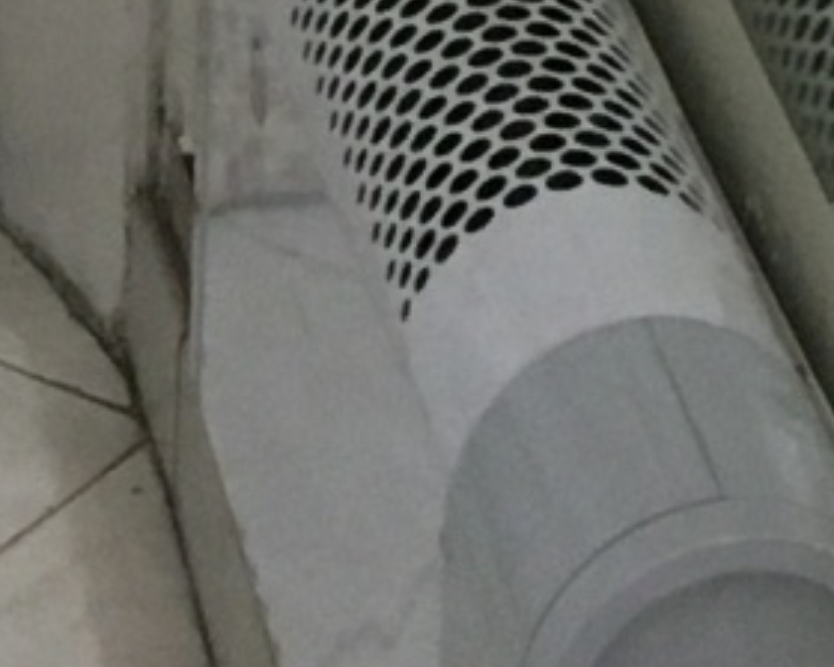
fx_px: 6393
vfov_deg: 5.3
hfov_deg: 7.5
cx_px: 509
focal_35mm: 259
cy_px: -2010
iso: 160
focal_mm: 4.15
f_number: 2.2
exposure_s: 1/33
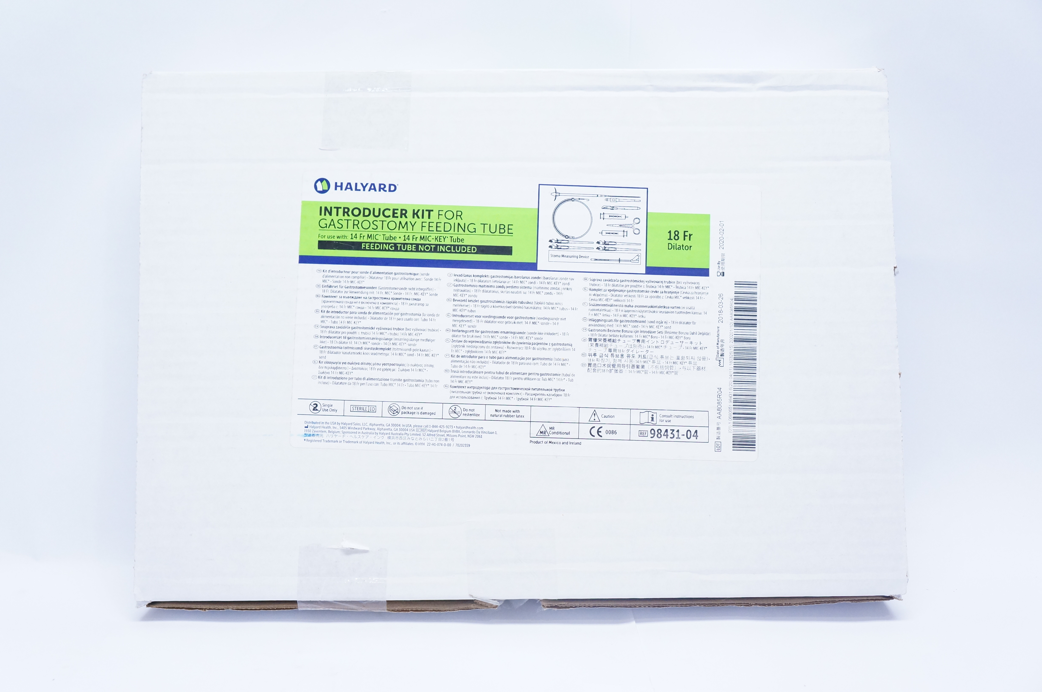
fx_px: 998
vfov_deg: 38.3
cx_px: 521
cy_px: 346
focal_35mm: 34
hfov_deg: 55.2
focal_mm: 23
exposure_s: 1/125
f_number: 5
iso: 1600
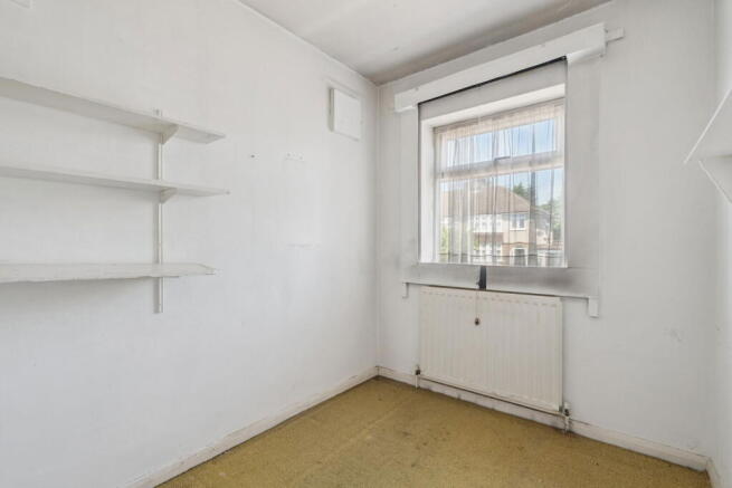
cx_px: 366
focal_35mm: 16
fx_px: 325
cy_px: 244
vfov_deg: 73.8
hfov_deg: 96.7
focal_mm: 16
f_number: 7.1
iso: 500
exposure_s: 1/25
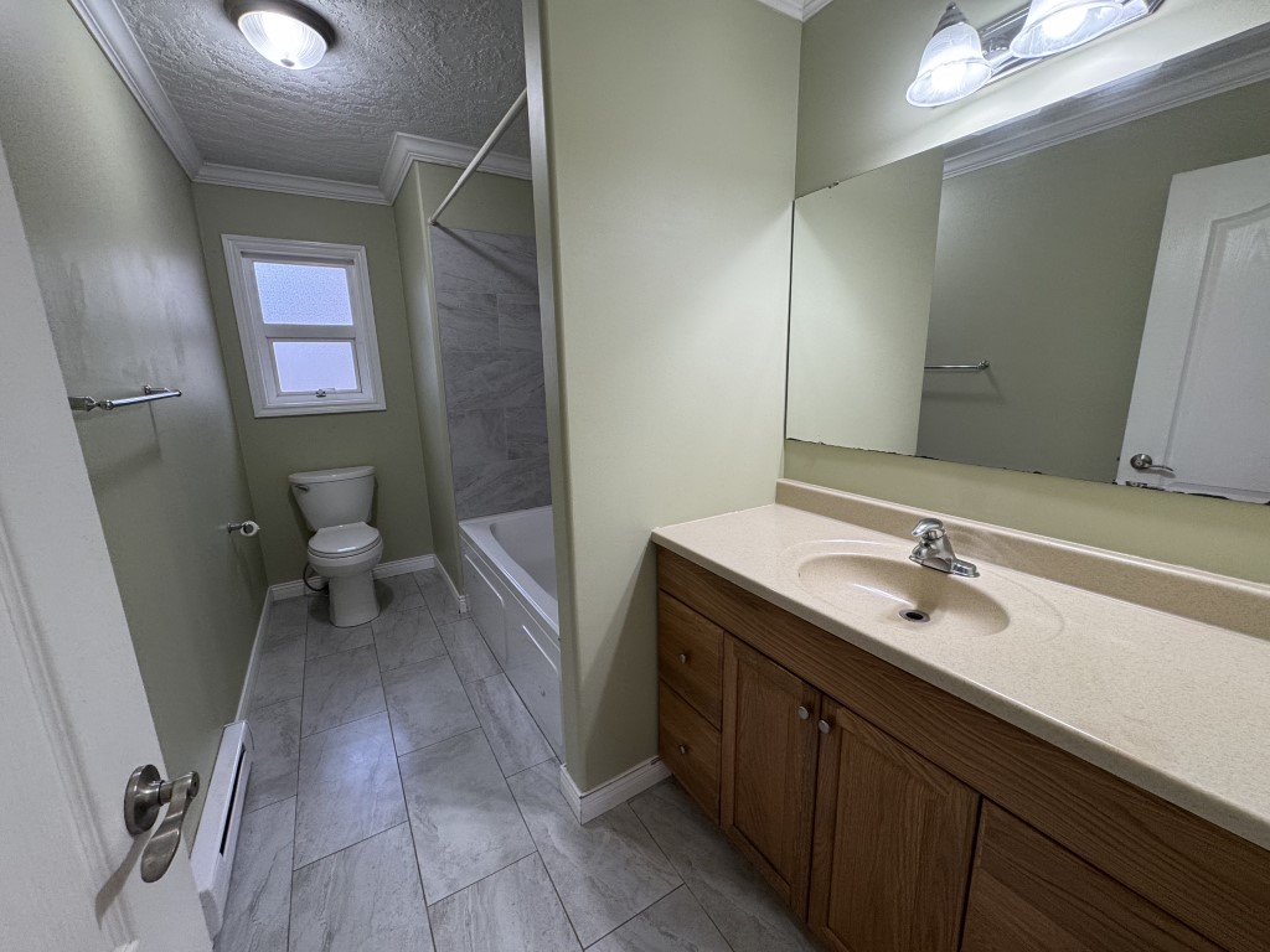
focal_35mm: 14
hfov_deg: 102.1
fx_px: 514
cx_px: 635
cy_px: 476
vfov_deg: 85.7
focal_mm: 2.22
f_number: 2.2
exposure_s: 1/120
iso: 160
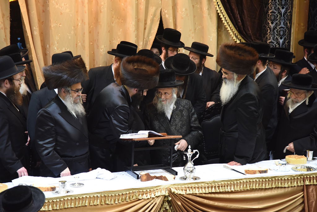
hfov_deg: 17.1
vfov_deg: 11.4
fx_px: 1057
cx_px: 158
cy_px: 106
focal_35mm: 120
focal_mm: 120
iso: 2500
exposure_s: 1/100
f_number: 4.5
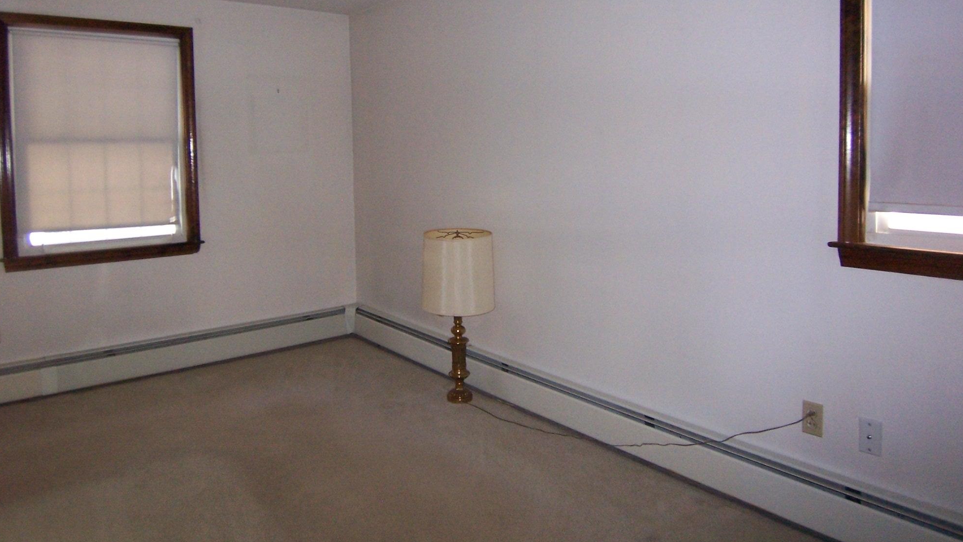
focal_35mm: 26
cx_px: 471
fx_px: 664
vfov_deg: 43.8
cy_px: 188
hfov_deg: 71.9
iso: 200
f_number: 2.8
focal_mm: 3.8
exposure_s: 1/30
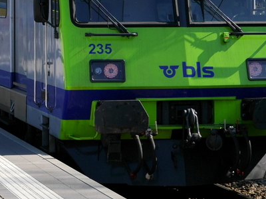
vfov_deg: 8.2
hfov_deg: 11.0
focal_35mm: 180
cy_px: 1
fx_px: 1383
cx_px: 66
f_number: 8
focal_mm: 36
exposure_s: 1/320
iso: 160
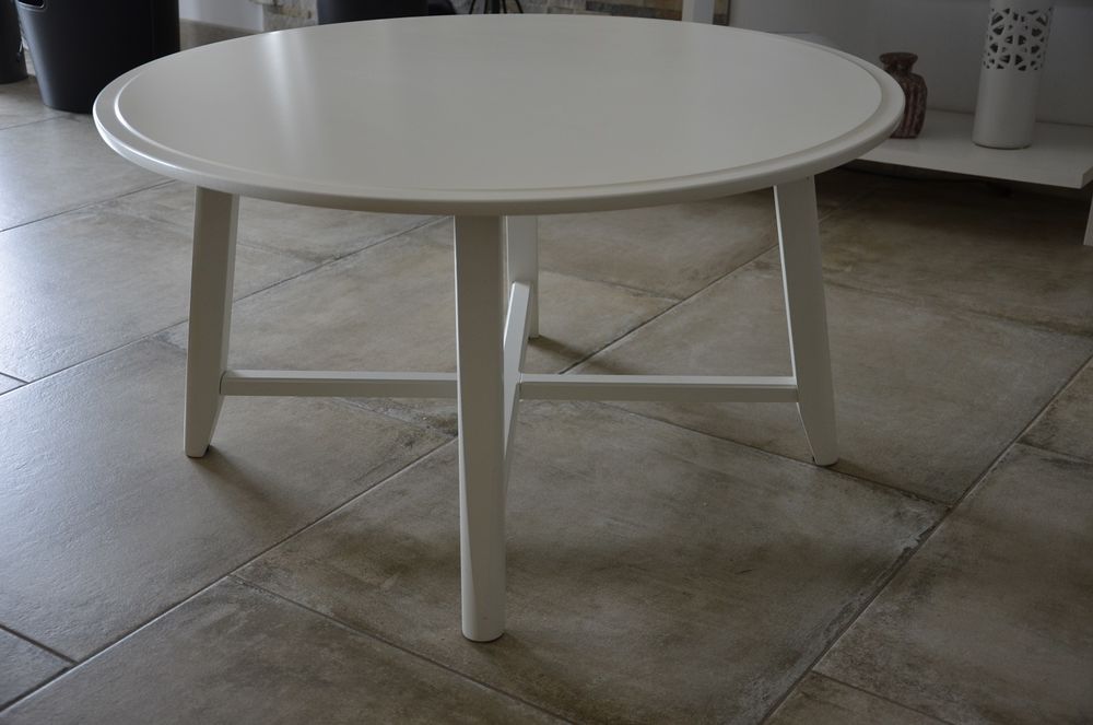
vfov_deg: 28.0
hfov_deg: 41.2
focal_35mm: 48
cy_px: 362
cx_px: 546
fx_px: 1455
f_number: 4.2
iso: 500
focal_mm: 32
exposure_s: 1/40
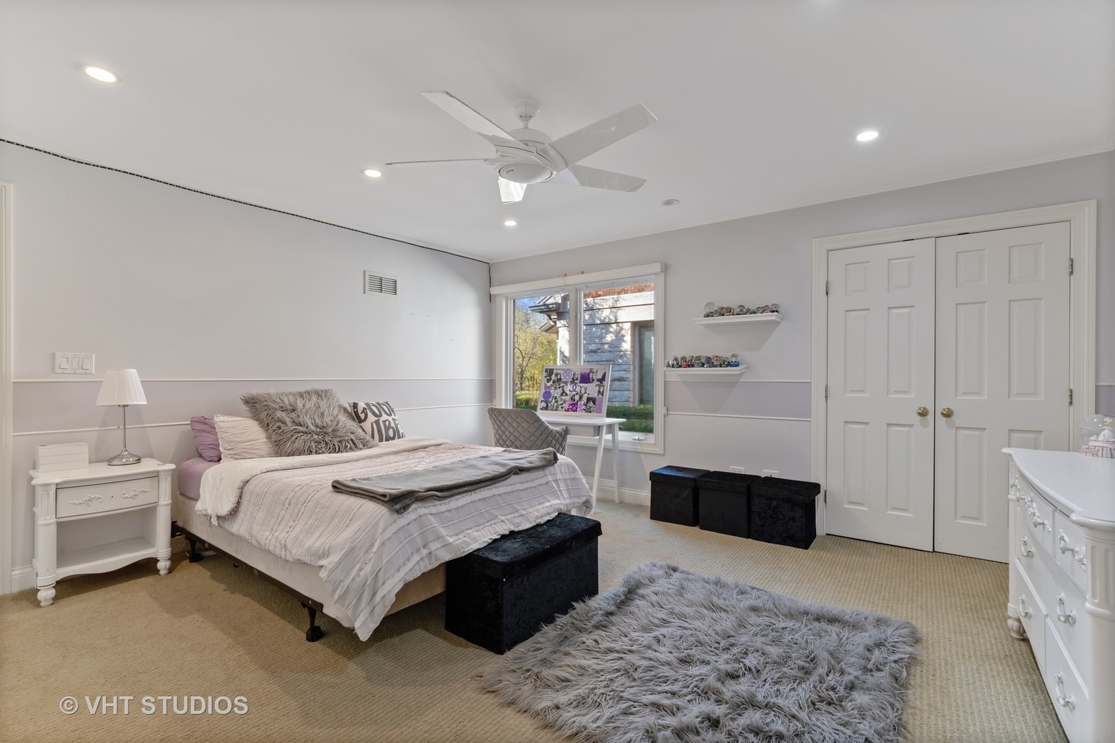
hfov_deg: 100.4
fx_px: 464
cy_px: 372
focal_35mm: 15
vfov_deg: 77.3
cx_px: 558
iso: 200
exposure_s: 1/1.25
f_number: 8
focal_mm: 10
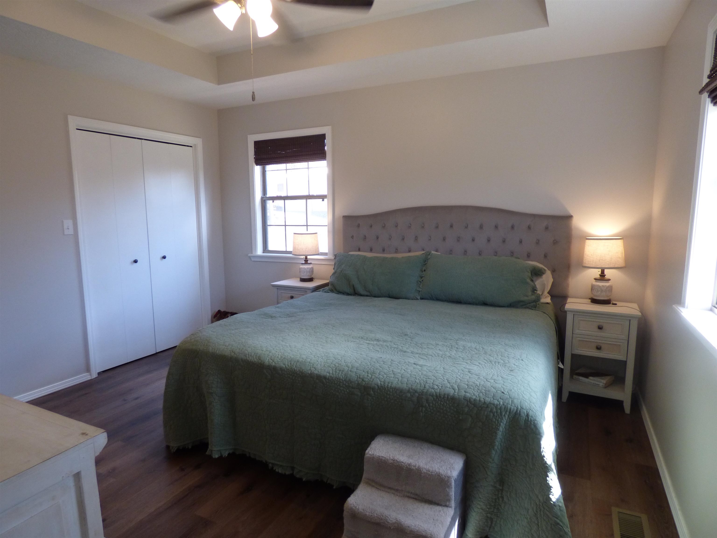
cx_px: 358
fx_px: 414
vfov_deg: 66.0
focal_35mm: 20
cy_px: 269
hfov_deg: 81.7
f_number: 2.8
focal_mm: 3.58
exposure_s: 1/60
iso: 200
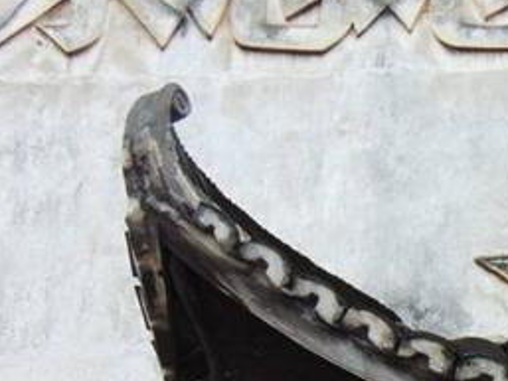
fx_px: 1600
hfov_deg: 17.2
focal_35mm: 109
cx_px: 614
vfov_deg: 13.5
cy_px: 349
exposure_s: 1/250
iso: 80
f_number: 3.3
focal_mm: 6.9
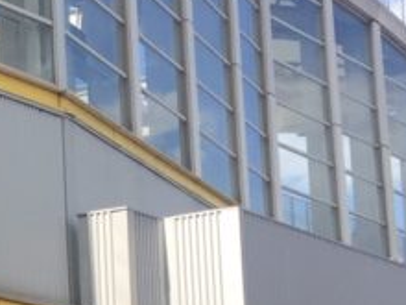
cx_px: -434
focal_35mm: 135
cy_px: 329
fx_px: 1583
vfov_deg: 10.9
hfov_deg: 12.6
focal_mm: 4.15
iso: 32
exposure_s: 1/989
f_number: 2.2
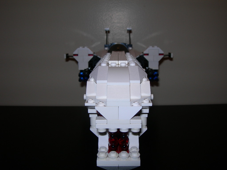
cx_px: 114
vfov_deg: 37.7
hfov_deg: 49.0
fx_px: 249
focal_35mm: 38
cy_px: 85
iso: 50
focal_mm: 7.8
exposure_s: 1/60.1
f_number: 4.8
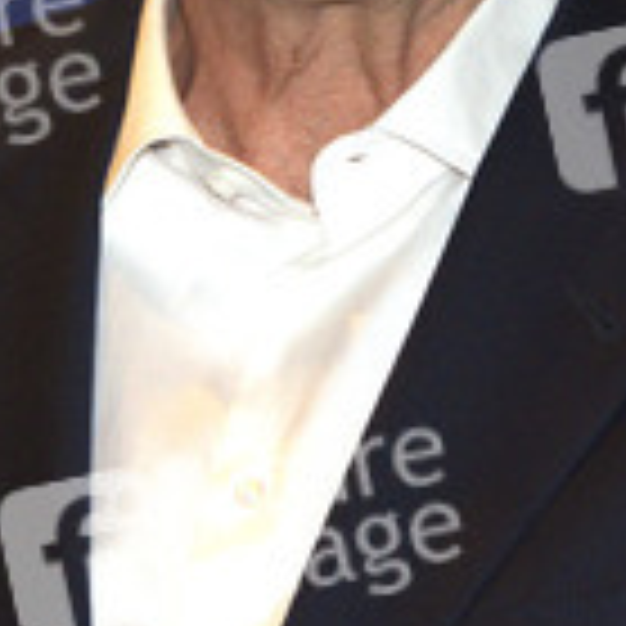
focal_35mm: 367
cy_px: -140
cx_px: 360
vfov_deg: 4.8
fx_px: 7509
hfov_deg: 4.8
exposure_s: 1/60
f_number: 5.6
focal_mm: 150
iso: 1600
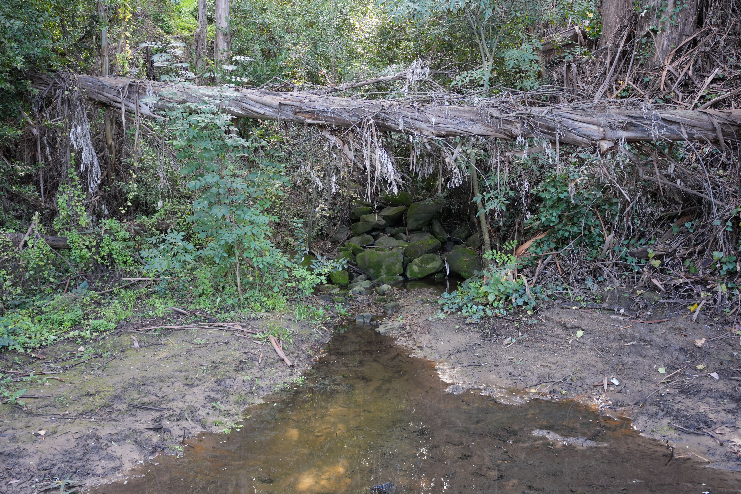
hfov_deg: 60.3
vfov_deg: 42.3
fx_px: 638
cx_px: 370
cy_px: 247
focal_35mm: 31
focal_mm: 31
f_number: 4
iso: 400
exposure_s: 1/50
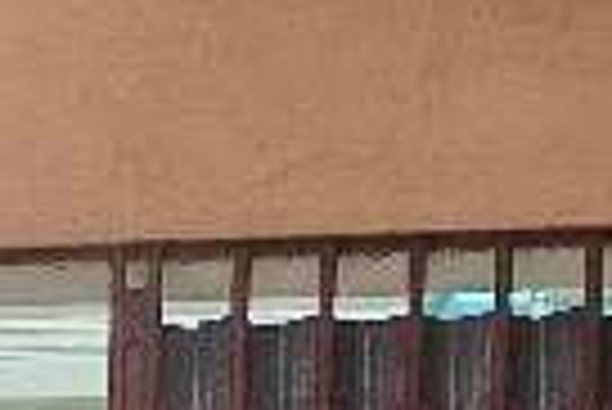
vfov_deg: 7.1
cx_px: -144
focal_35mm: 180
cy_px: 1077
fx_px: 3063
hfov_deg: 11.2
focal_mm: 6.3
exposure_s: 1/25
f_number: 1.7
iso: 500
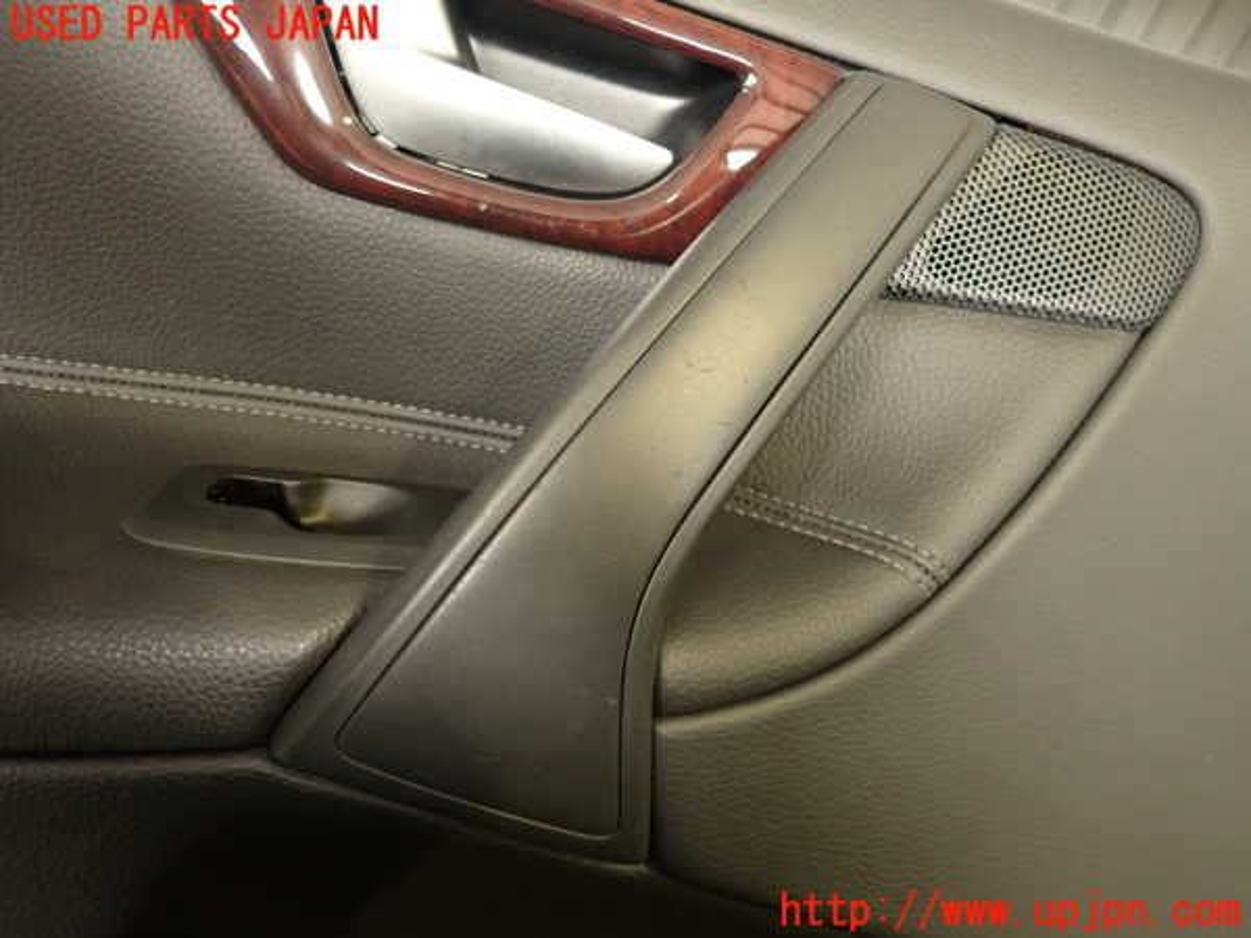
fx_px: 903
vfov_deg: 54.9
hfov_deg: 69.4
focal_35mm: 25
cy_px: 469
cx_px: 626
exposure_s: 1/30
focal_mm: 4.5
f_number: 2
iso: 250
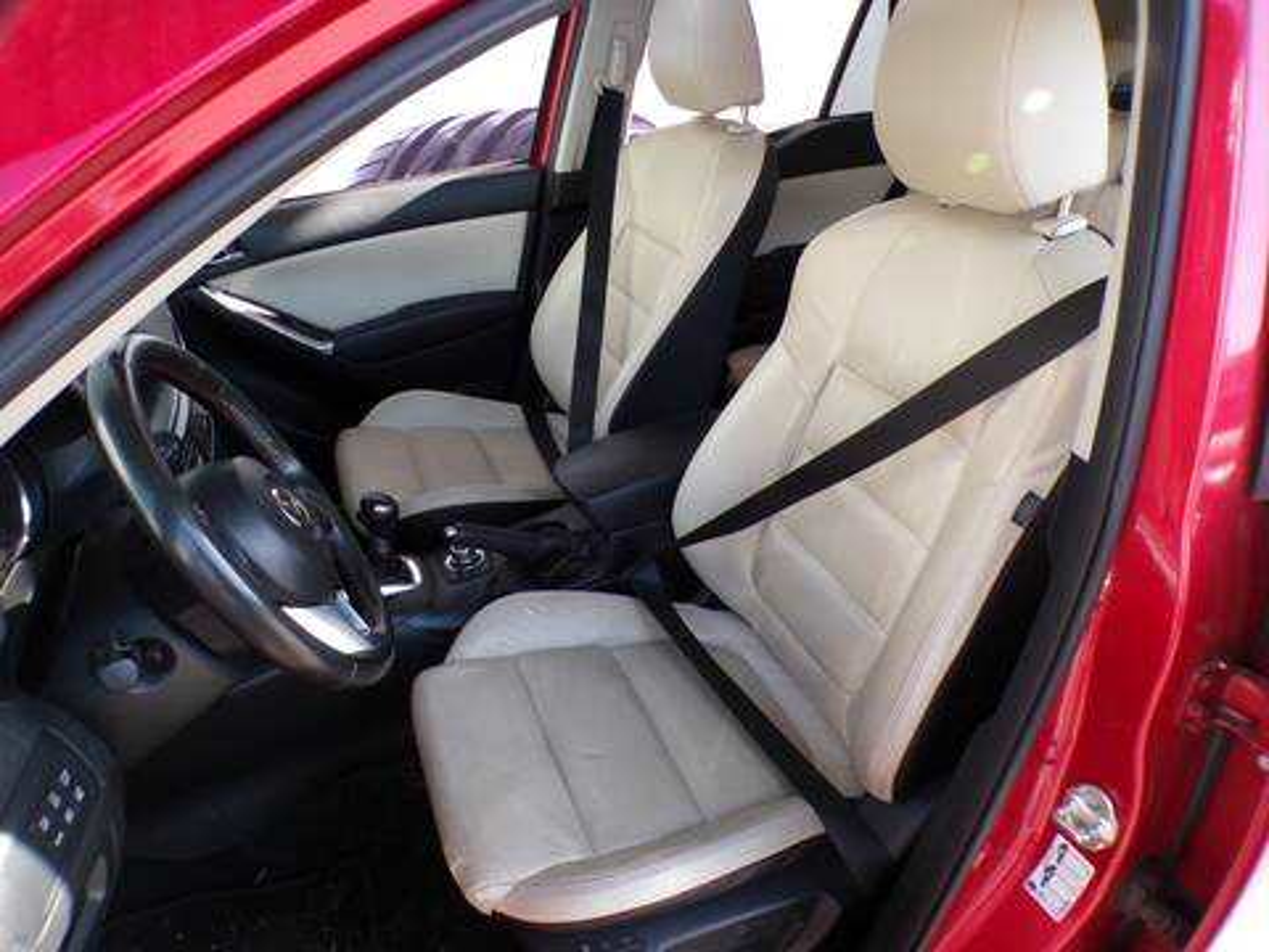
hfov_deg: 71.6
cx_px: 634
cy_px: 476
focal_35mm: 24
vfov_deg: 56.8
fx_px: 880
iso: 100
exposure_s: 1/50
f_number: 4.4
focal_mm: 4.3
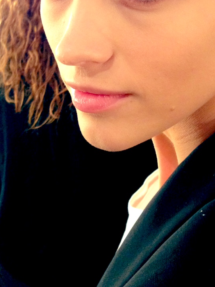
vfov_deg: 23.8
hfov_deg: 18.5
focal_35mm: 79
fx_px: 654
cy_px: 9
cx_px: 159
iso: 160
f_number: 2.4
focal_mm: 4.28
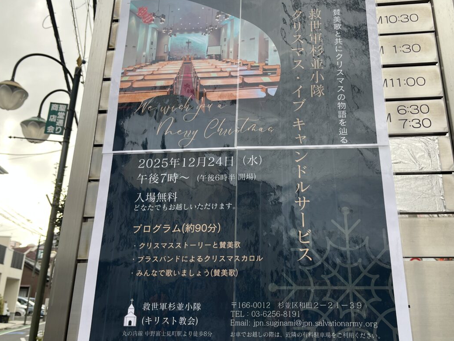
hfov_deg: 56.7
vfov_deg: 44.1
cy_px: 156
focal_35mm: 32
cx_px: 254
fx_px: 420
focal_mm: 5.1
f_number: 1.6
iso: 40
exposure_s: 1/202
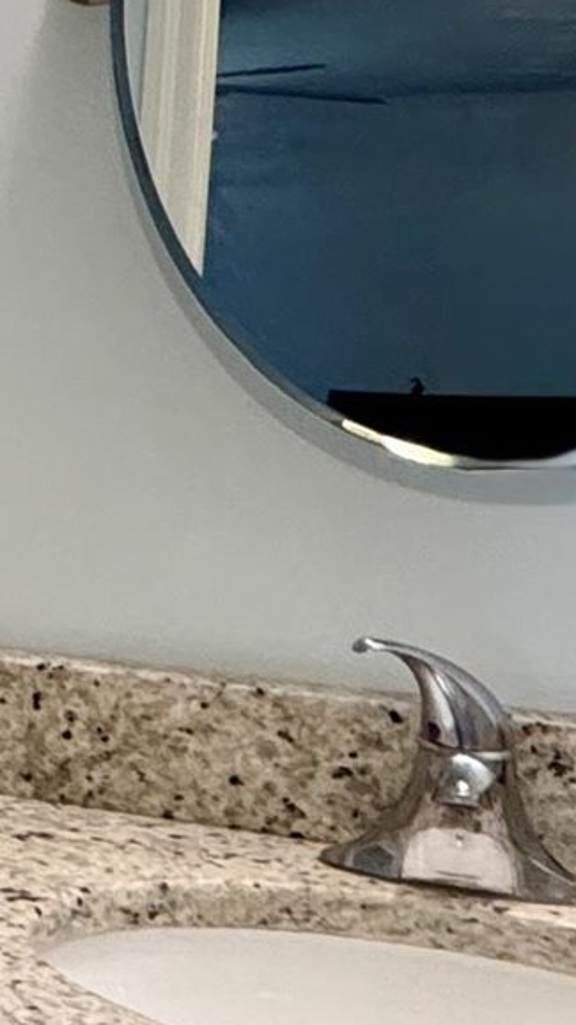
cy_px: 433
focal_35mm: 81
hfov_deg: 11.3
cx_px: -964
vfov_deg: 26.2
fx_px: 2200
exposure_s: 1/120
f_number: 2.2
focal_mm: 2.22
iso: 320
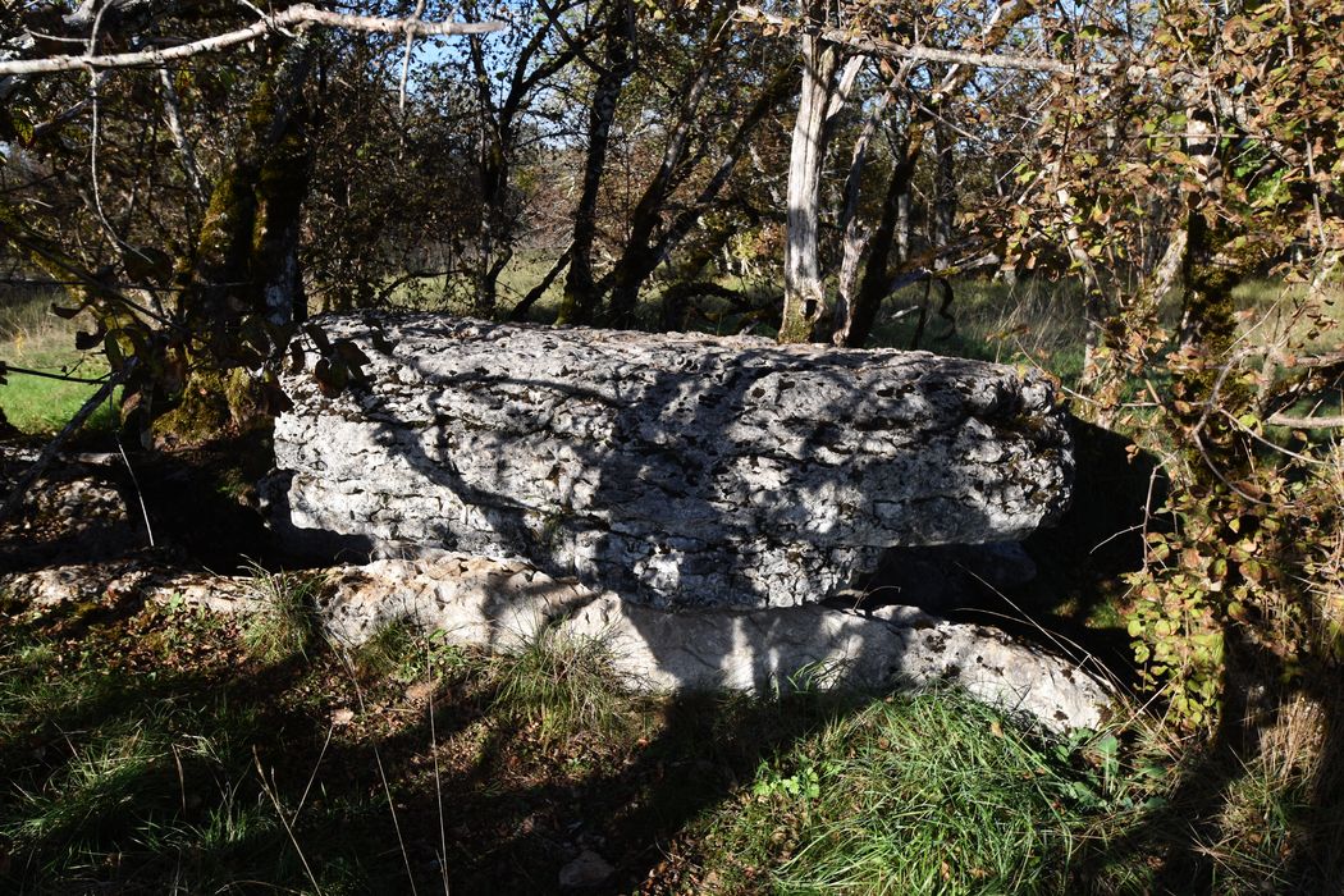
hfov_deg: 77.3
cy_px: 448
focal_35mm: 22
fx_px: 840
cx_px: 672
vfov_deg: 56.1
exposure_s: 1/250
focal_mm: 15
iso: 200
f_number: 8
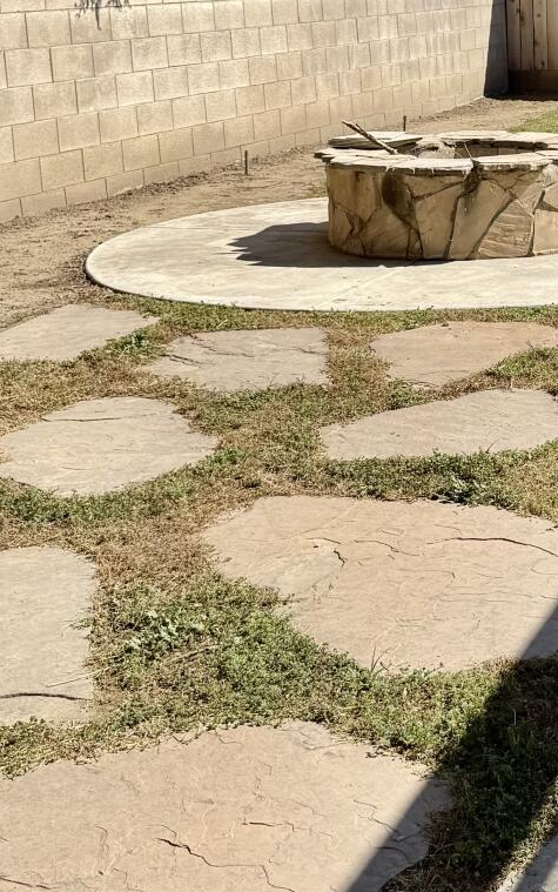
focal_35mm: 67
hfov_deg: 18.2
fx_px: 1629
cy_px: 227
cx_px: 713
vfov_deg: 30.1
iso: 80
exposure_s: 1/4405
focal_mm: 6.76
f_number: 1.78
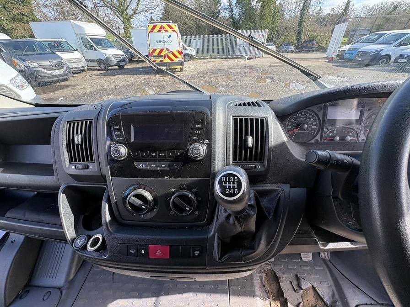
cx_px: 205
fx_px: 166
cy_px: 154
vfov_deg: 85.7
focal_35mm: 14
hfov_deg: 102.1
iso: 50
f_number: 2.2
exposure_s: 1/151
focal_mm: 2.22
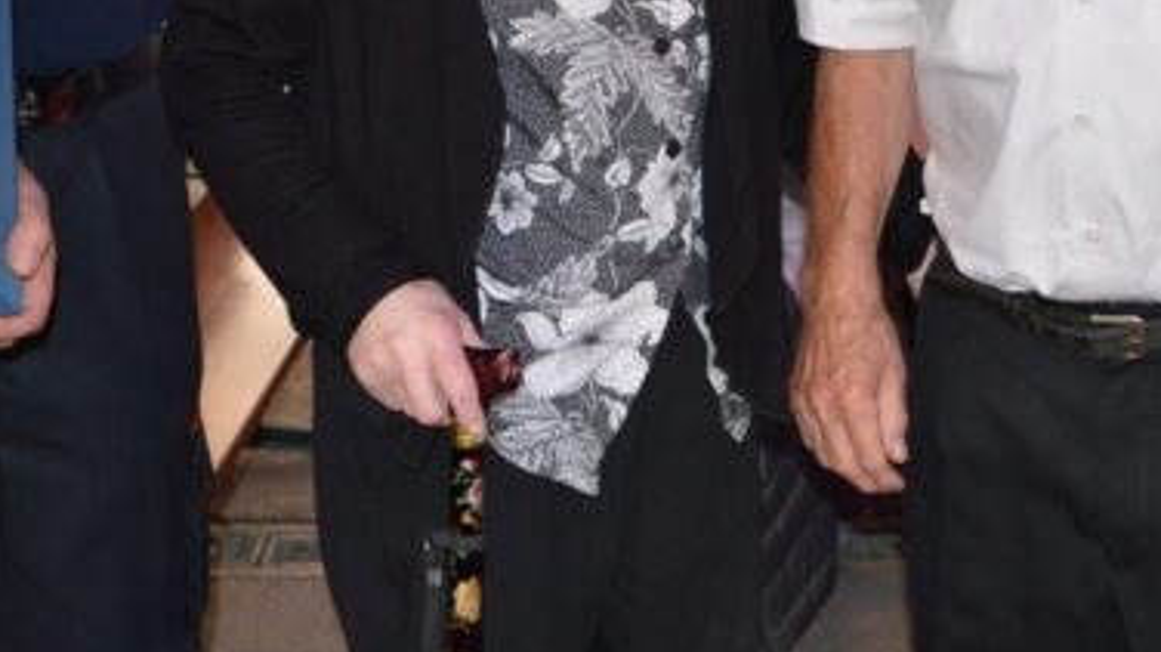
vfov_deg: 15.3
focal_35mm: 77
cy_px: -66
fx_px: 2369
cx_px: 778
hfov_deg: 27.4
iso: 450
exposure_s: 1/60
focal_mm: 18
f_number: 3.5
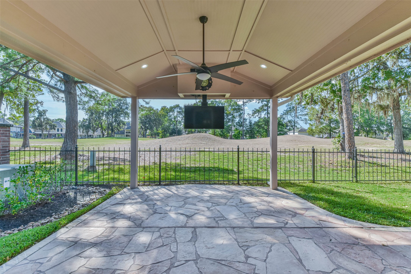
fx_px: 171
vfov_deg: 77.3
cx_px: 206
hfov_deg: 100.4
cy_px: 137
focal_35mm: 15
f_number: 8
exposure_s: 1/500
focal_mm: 10
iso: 400
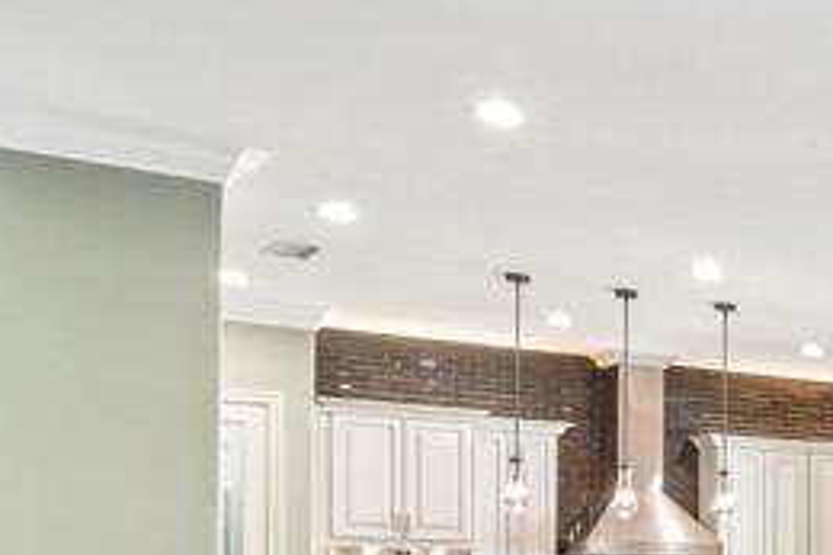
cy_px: 600
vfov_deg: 19.5
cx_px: 1509
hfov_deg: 20.7
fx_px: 1549
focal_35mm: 67
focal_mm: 17
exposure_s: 1/13
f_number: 7.1
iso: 400
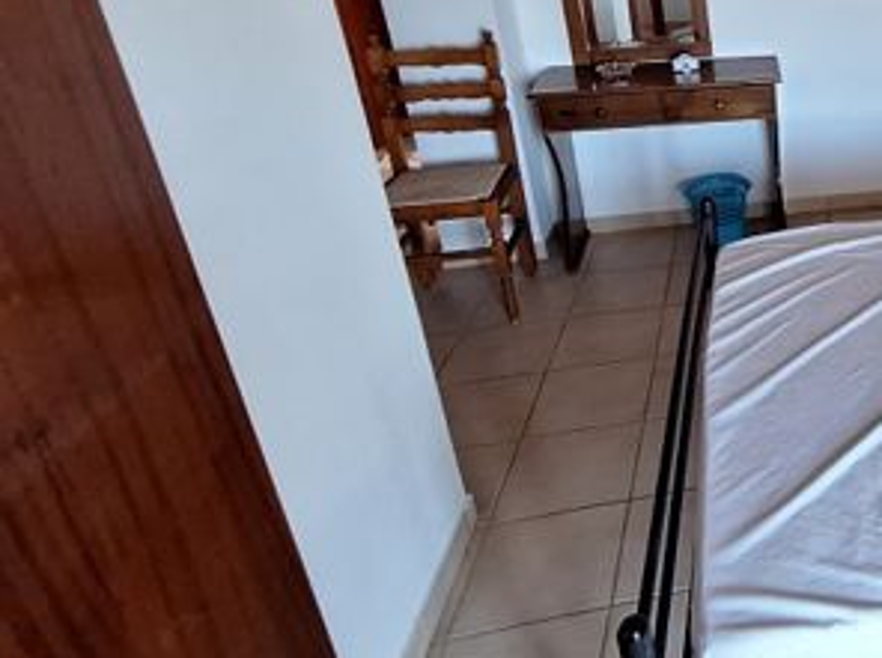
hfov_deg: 43.1
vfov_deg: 43.3
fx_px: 789
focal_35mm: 31
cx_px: 1003
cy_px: 134
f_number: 2.2
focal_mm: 1.74
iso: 200
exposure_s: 1/33
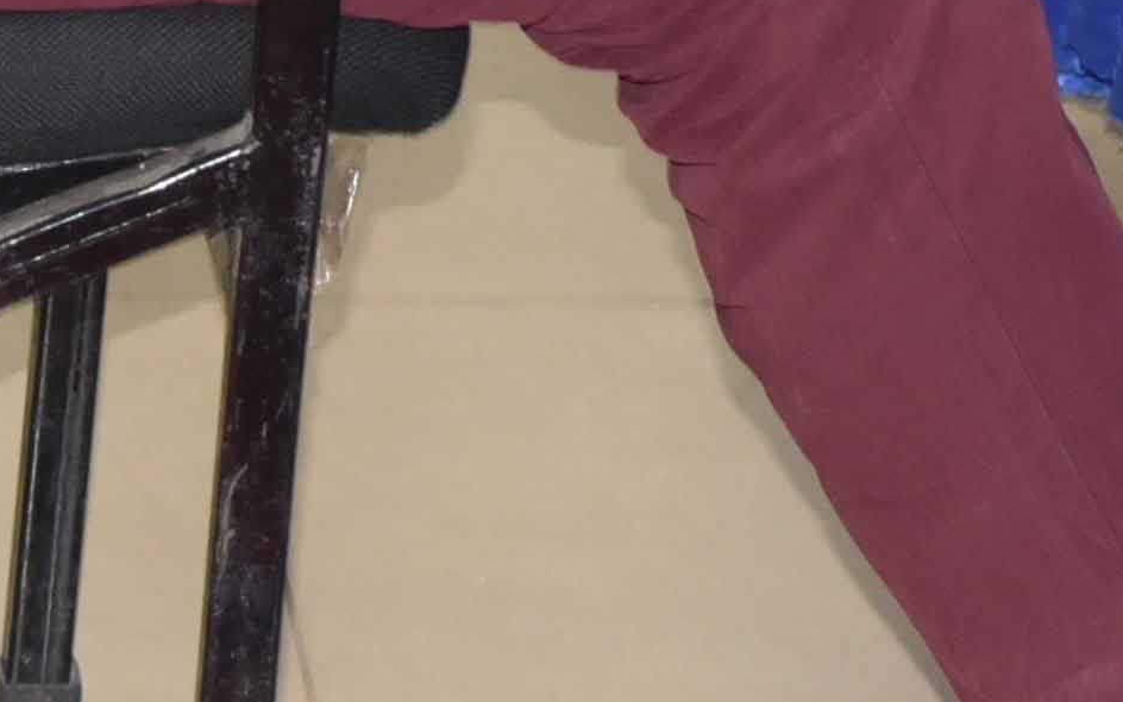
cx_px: 1458
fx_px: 9549
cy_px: -1679
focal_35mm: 312
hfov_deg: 6.7
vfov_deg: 4.0
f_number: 4.5
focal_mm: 48
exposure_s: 1/80
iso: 800
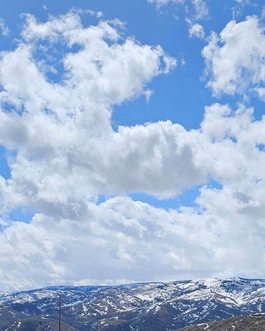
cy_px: 318
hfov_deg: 31.5
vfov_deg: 35.6
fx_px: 470
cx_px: 143
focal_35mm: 48
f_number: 1.8
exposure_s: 1/4993
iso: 25
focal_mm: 5.4
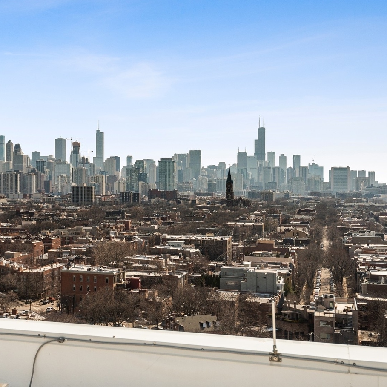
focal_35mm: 53
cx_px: 88
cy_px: 163
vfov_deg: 32.1
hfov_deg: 31.5
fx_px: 670
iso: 200
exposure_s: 1/5000
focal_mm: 35
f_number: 8
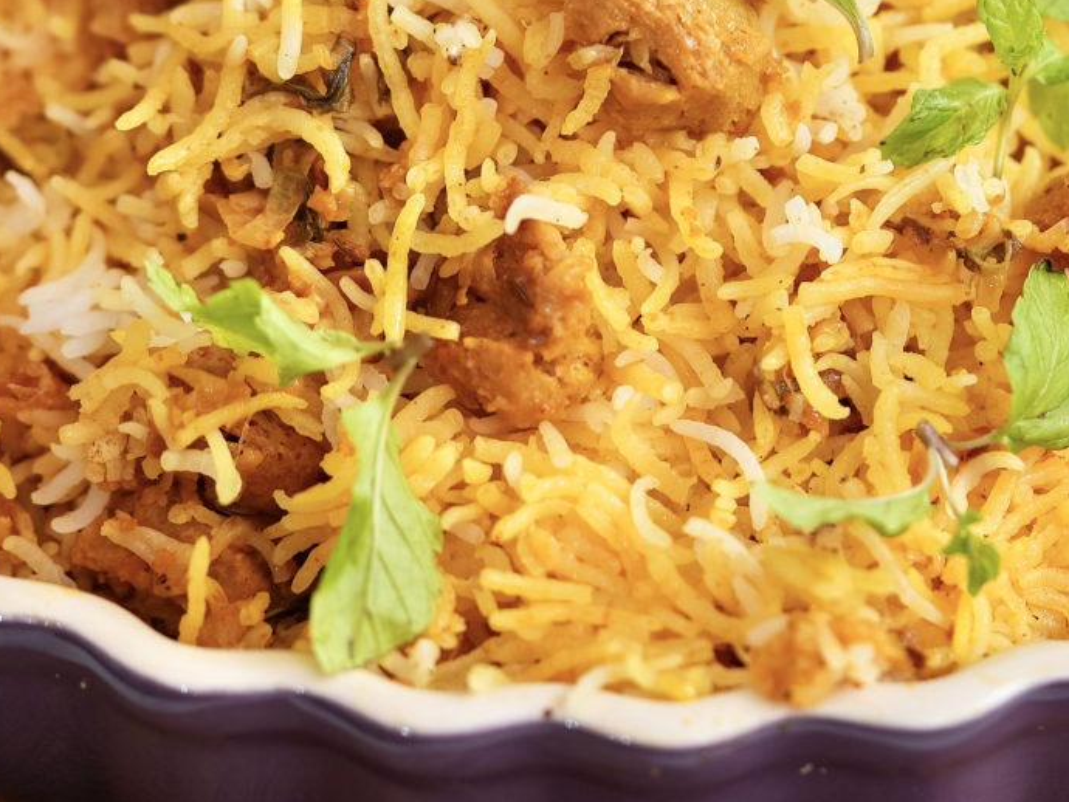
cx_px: 790
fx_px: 5035
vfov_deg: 9.1
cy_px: 167
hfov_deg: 12.1
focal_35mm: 163
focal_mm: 90
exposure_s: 1/100
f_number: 3.5
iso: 320
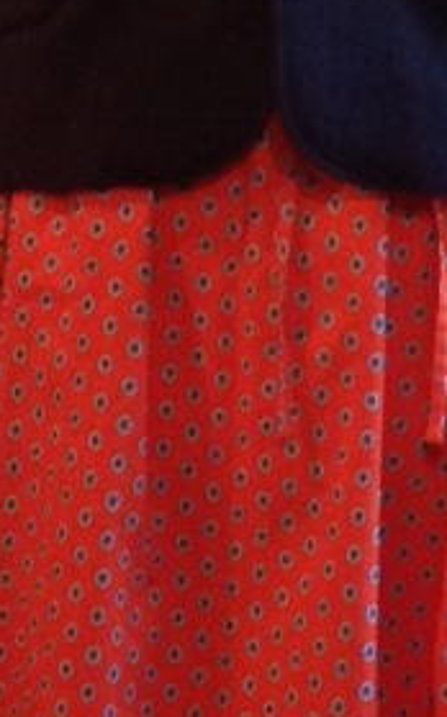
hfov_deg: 7.6
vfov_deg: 12.2
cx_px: 293
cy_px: 314
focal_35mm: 172
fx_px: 3358
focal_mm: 4.28
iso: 250
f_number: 2.4
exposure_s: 1/15
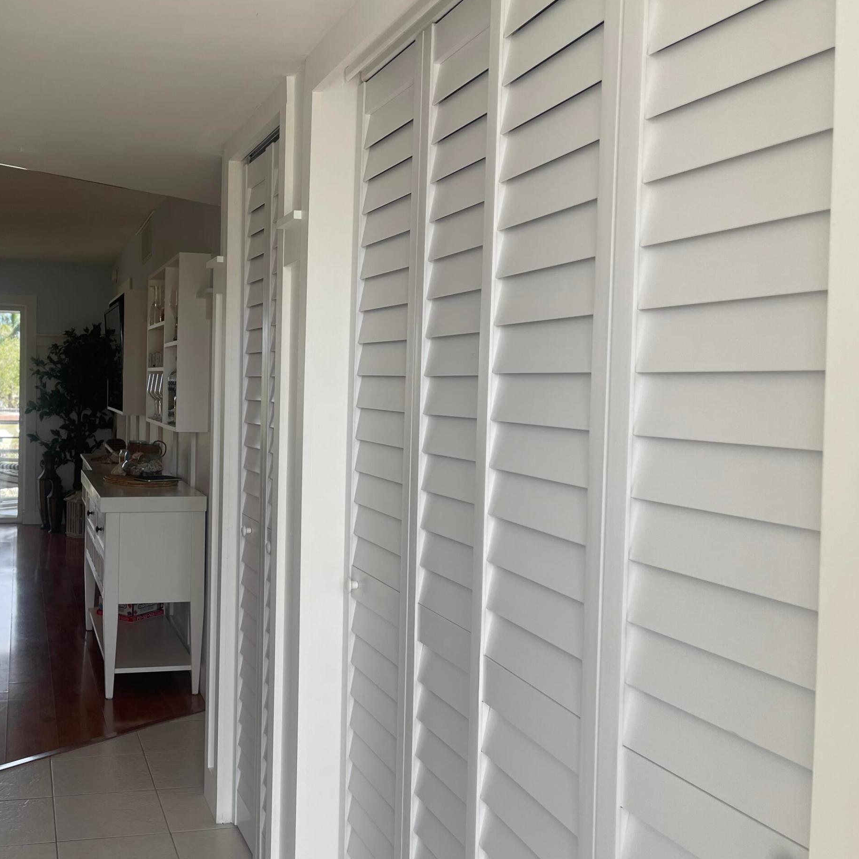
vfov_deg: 47.2
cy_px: 410
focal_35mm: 35
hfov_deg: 45.9
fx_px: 983
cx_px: 241
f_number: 1.6
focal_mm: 5.1
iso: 32
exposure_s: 1/381
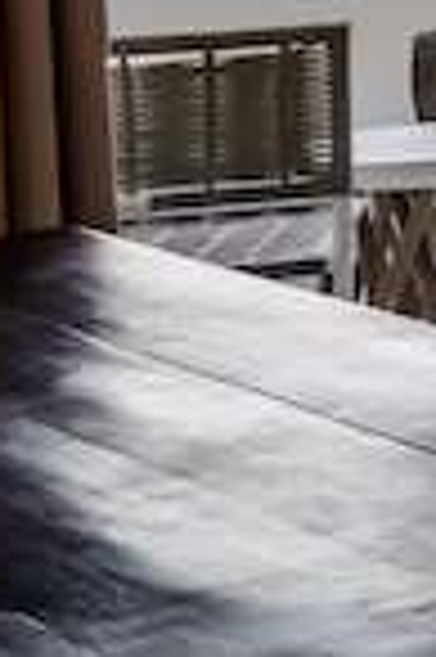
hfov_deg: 8.8
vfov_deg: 20.3
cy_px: -189
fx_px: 1675
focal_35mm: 92
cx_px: 1609
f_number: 8
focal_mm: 16
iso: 1000
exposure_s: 1/40
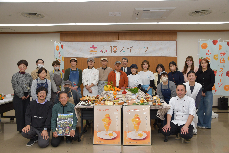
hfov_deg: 61.9
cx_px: 114
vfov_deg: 43.6
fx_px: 191
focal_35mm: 30
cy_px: 76
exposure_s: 1/60
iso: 640
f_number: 5.6
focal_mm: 20
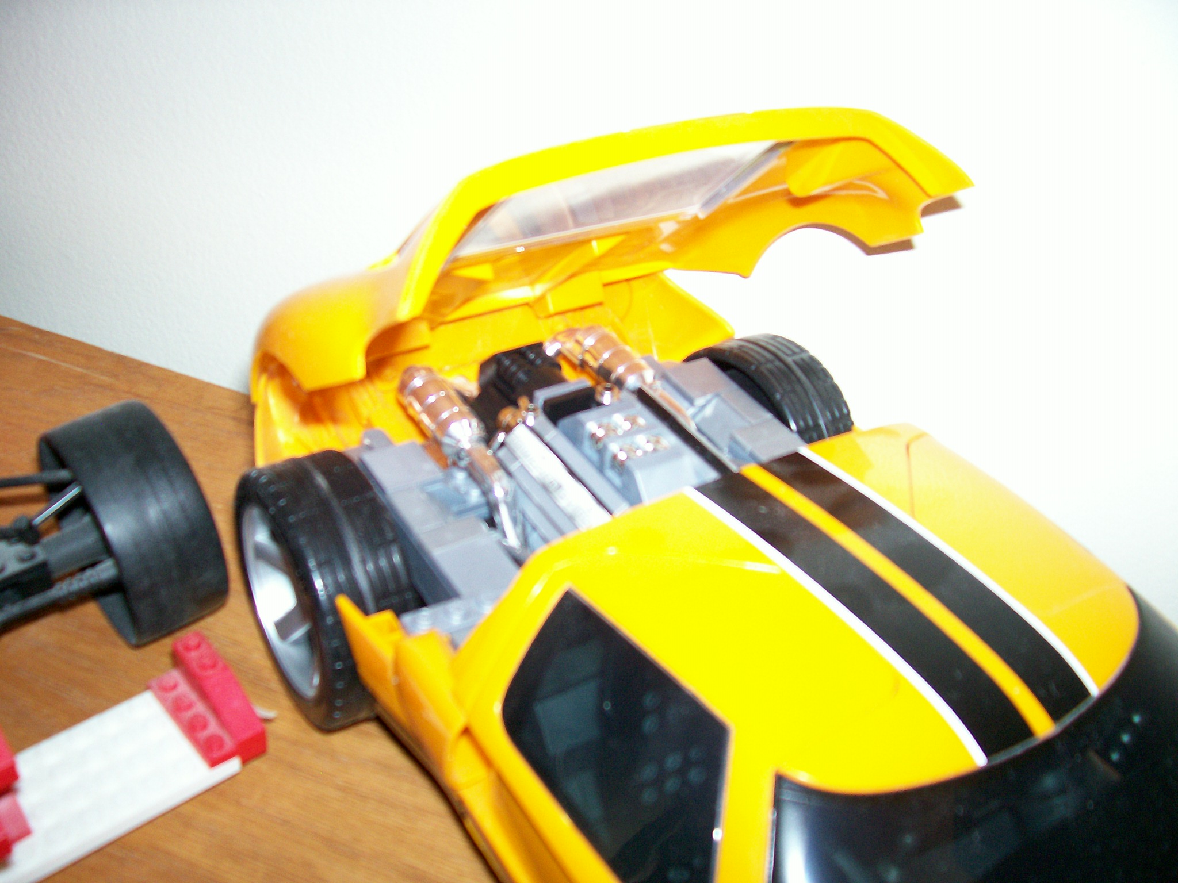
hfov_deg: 54.0
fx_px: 1157
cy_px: 442
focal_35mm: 34
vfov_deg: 41.8
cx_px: 589
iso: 140
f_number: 2.7
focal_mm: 5.6
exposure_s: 1/112
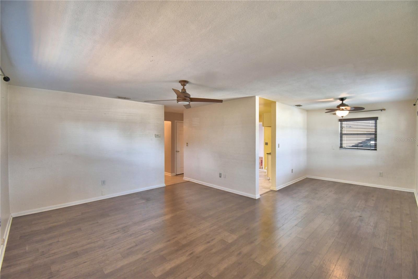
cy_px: 140
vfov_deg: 77.3
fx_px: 174
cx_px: 209
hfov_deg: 100.4
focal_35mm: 15
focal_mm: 10
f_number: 4.5
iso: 640
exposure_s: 1/30
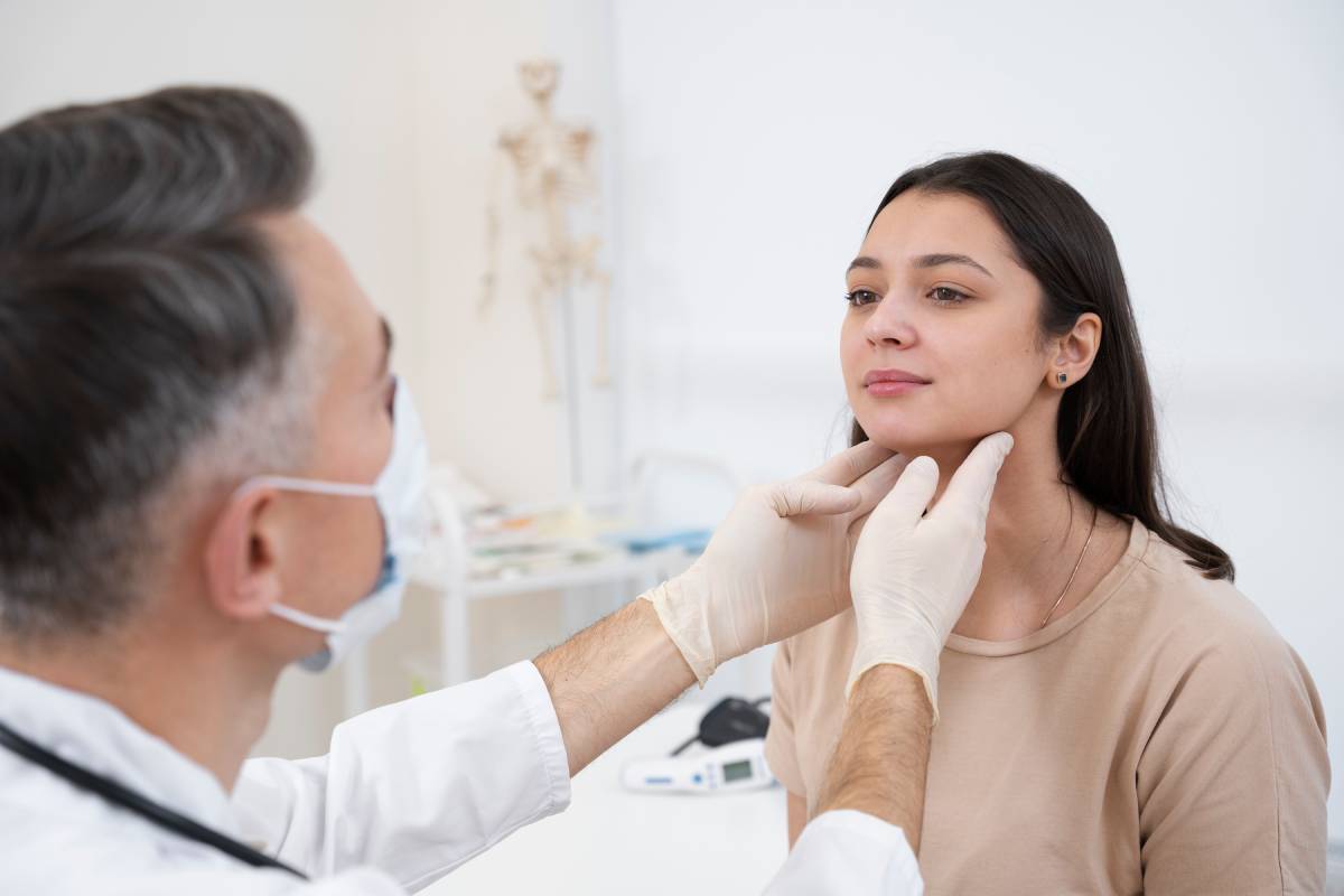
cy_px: 448
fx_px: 2087
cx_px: 672
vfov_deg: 24.2
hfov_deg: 35.7
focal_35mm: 56
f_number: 4
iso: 400
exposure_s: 1/160
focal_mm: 55.9
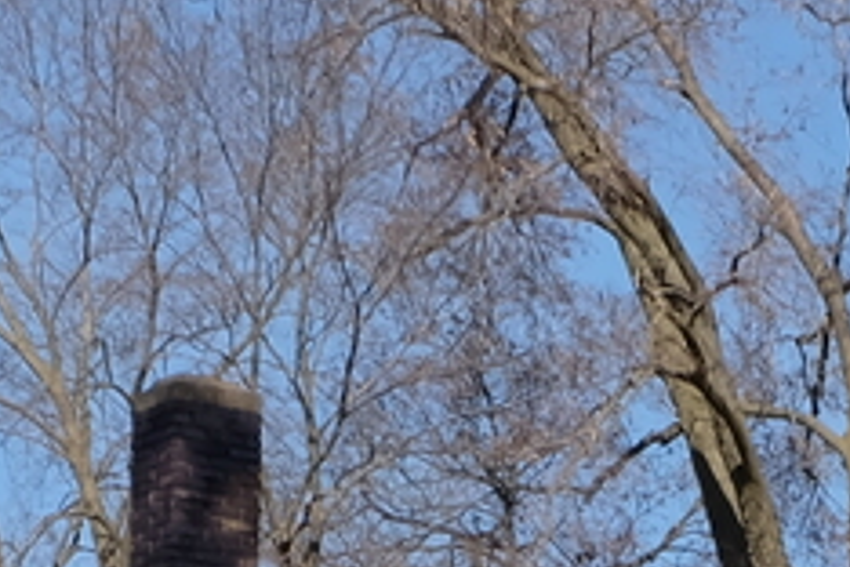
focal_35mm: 228
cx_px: 730
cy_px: 1570
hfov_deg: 9.0
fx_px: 5383
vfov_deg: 5.7
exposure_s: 1/350
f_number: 11
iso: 400
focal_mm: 22.2
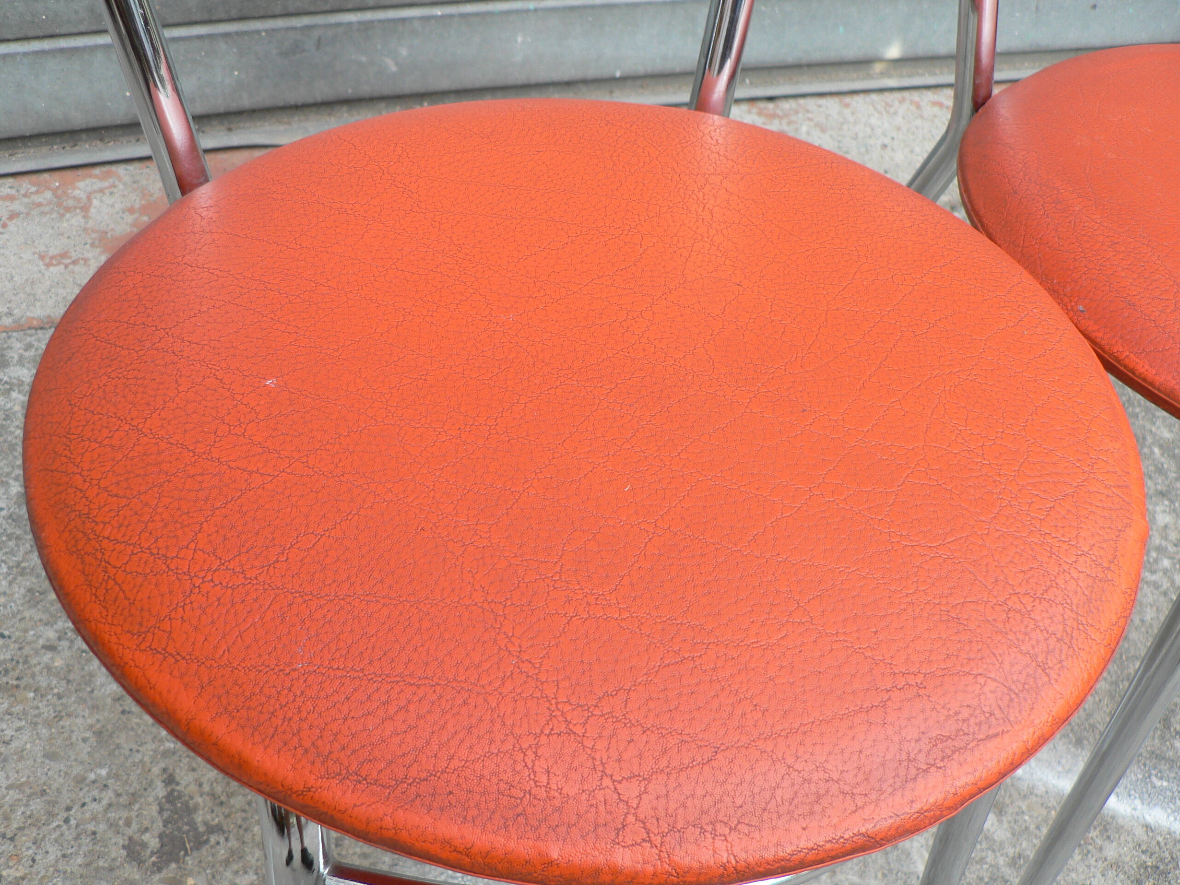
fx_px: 1227
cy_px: 442
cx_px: 590
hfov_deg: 51.4
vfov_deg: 39.7
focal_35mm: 36
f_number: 2.8
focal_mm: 6
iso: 80
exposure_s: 1/100
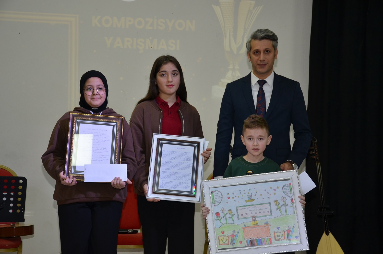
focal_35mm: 75
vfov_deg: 18.1
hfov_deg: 27.0
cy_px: 127
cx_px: 192
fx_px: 796
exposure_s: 1/60
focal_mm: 50
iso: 450
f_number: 4.8
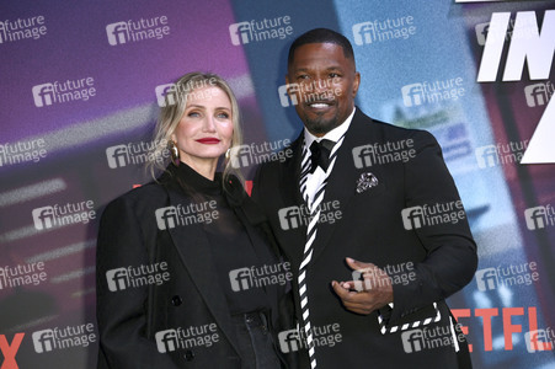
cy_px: 184
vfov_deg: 11.8
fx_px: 1787
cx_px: 278
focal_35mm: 116
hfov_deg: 17.7
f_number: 5.6
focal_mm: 116
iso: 1000
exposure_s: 1/250
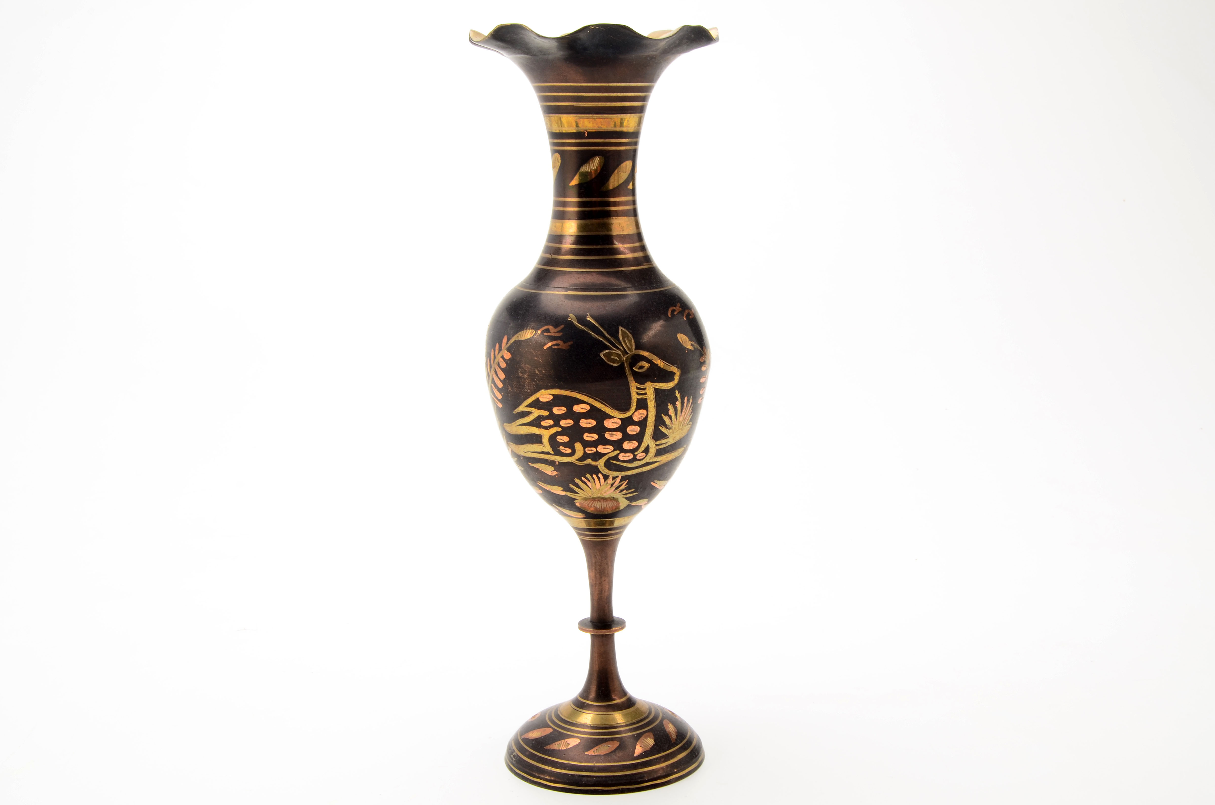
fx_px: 1566
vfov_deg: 28.8
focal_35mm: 46
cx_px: 608
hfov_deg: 42.4
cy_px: 402
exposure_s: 1/160
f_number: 18
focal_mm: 31
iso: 100
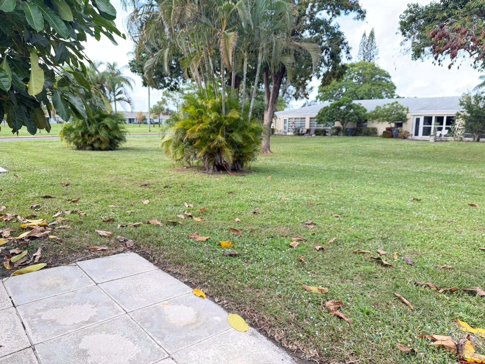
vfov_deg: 56.8
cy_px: 182
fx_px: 336
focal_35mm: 24
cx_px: 242
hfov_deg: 71.6
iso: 80
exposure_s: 1/210
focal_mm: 6.76
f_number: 1.78
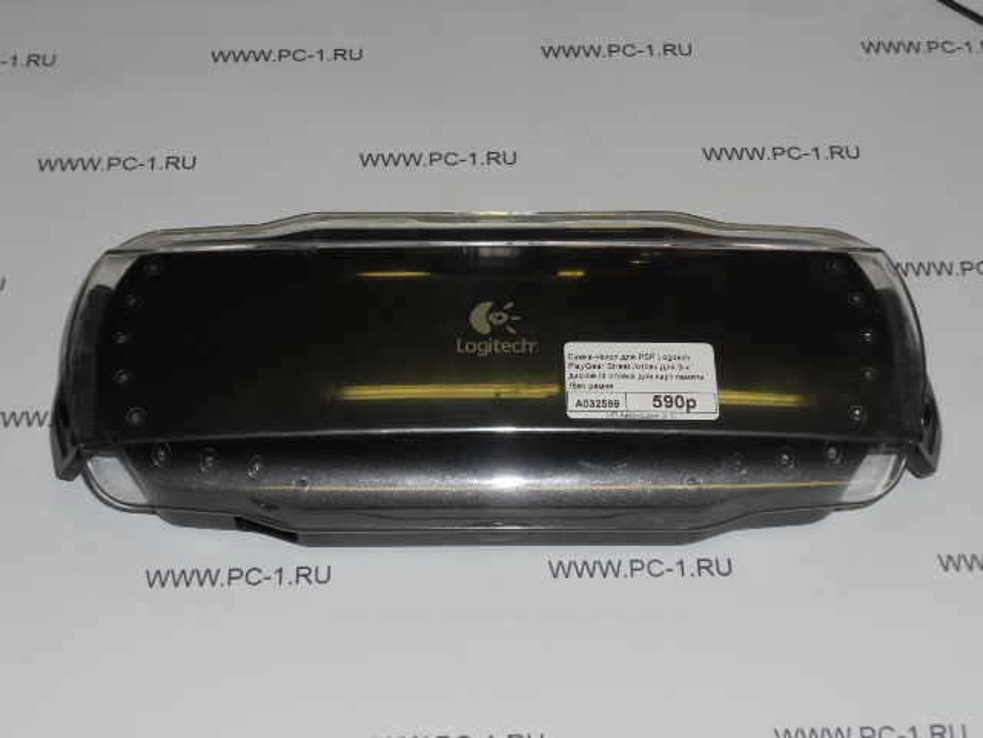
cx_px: 492
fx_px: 1846
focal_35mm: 65
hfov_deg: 29.8
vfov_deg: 22.6
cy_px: 369
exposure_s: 1/30
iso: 80
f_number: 5.3
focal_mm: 11.7
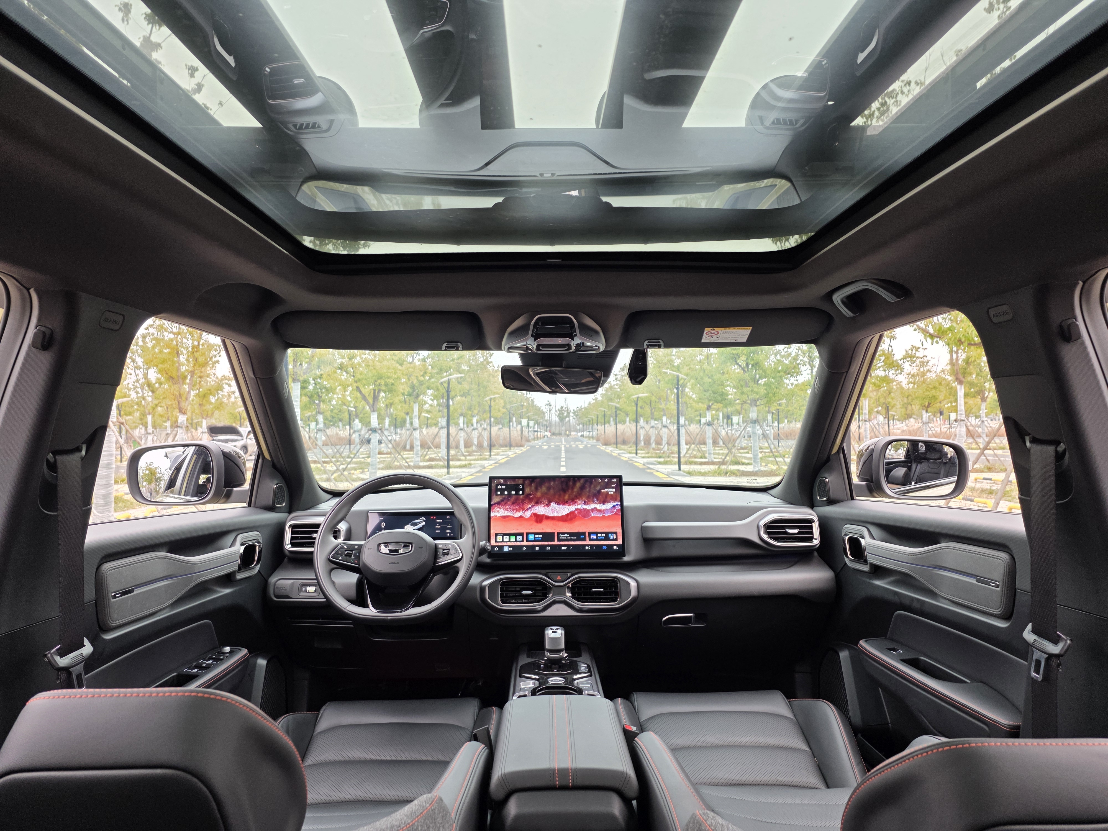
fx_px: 736
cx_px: 554
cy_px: 416
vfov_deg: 58.9
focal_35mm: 23
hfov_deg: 73.9
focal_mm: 6.25
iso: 100
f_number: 1.7
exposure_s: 1/180
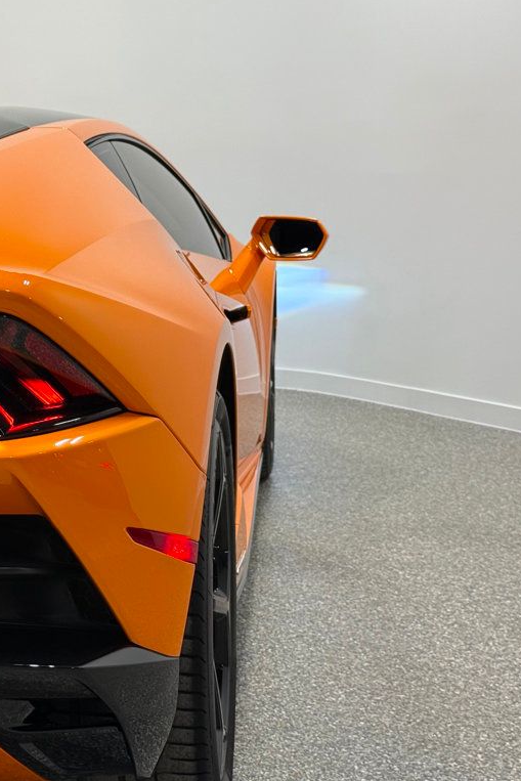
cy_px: 389
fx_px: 1454
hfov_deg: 19.9
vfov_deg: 30.1
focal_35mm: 67
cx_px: 43
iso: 64
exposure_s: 1/236
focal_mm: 6.76
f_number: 1.78
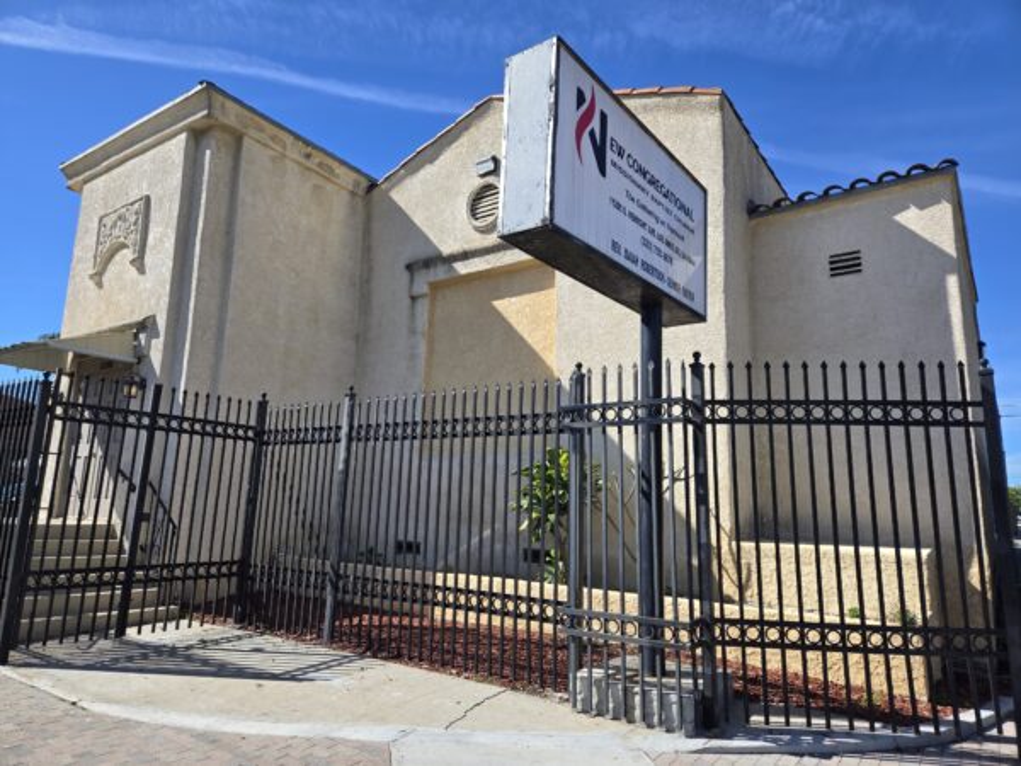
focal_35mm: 23
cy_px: 383
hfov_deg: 73.9
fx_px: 678
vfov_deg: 58.9
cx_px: 510
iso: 25
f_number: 1.8
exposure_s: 1/1654
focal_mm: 5.4
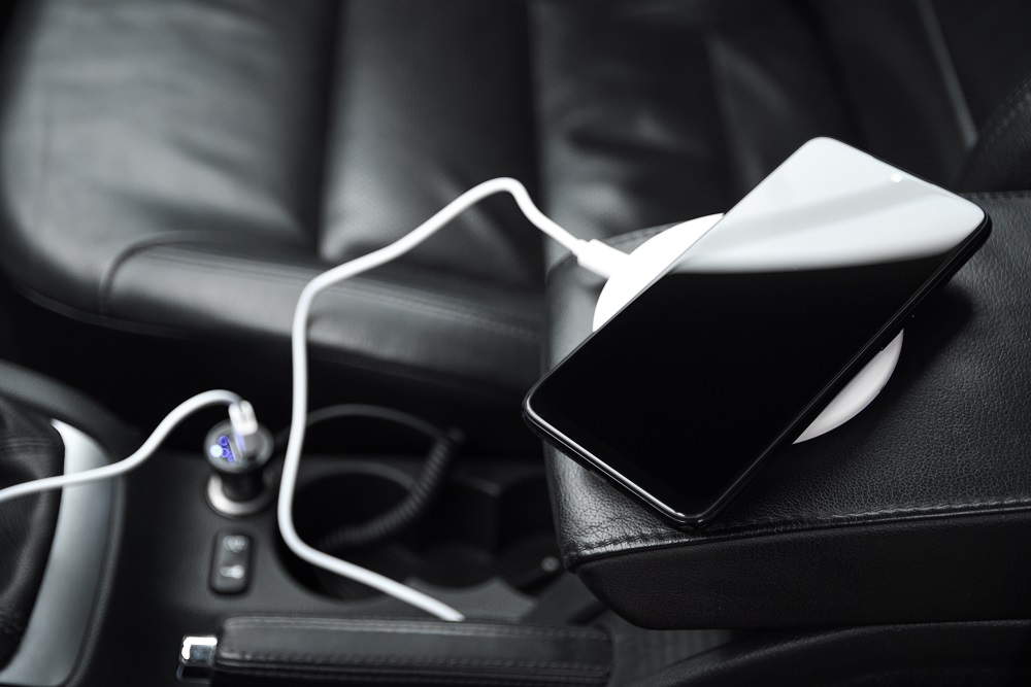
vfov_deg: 28.1
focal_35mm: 48
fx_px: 1375
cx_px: 516
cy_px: 344
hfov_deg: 41.1
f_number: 2.8
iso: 640
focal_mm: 32
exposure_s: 1/50
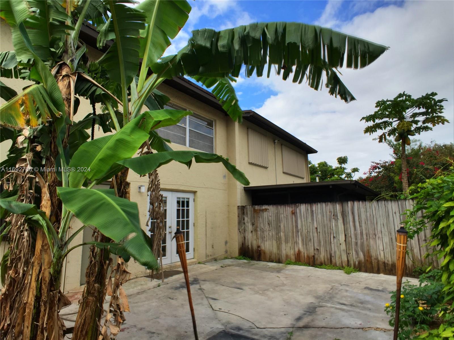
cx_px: 227
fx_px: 380
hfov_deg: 61.7
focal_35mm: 29
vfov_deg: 48.2
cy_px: 170
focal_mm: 4.15
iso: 32
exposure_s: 1/3597
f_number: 2.2
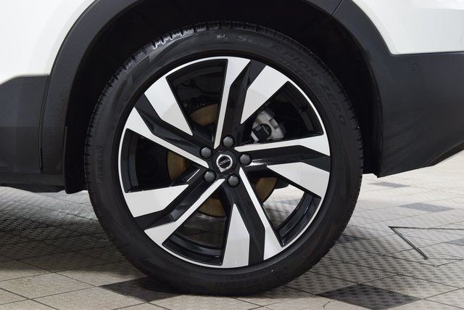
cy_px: 155
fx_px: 851
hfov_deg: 30.5
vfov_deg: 20.6
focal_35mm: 66
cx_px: 232
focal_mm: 44
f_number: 6.3
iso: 1000
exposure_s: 1/15
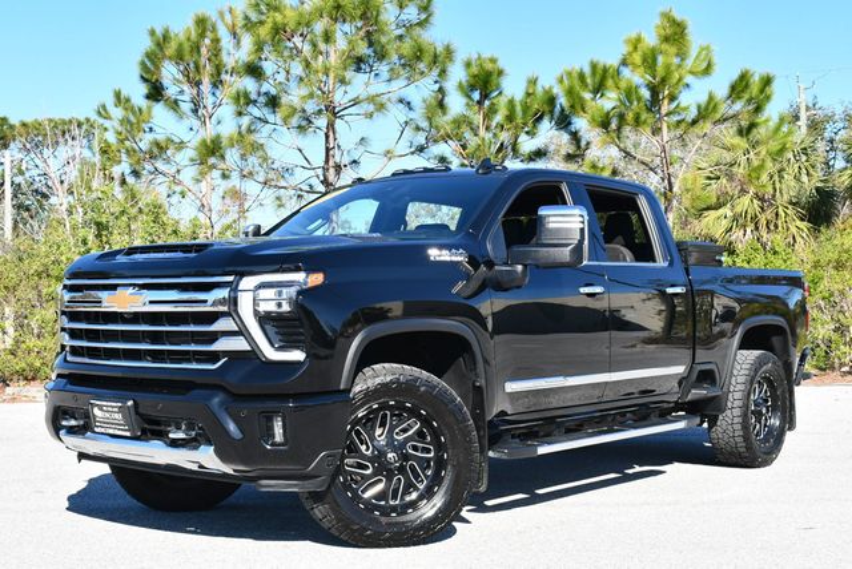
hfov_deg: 39.6
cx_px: 426
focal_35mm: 50
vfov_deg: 27.0
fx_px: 1184
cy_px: 284
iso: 180
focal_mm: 25
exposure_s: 1/250
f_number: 8
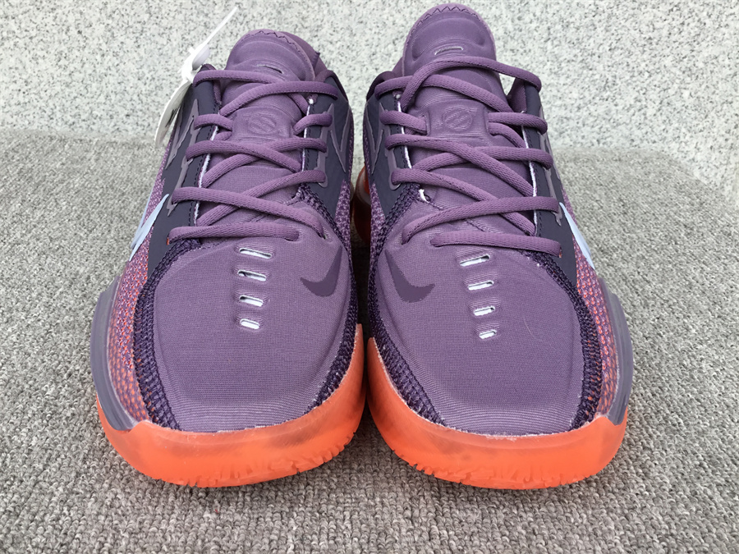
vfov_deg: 45.4
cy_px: 277
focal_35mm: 31
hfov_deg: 58.4
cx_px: 370
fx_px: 662
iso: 25
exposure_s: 1/107
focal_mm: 3.3
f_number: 2.4
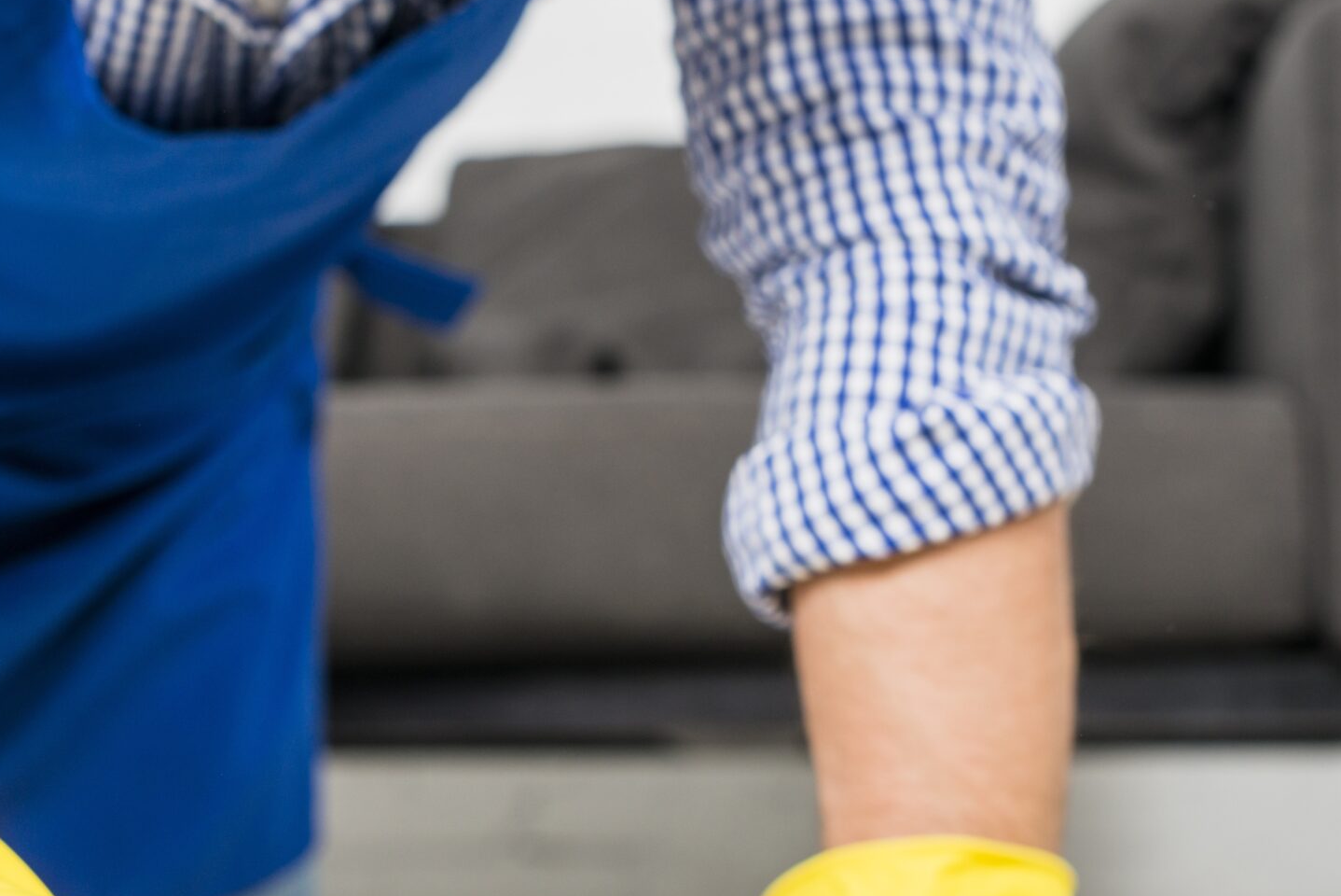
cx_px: 448
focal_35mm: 89
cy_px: 746
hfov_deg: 22.8
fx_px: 3316
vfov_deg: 15.3
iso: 160
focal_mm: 50
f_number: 5.6
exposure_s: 1/160
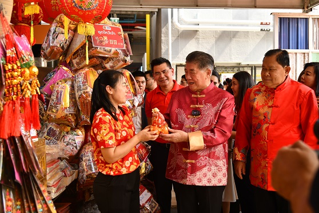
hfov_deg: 50.7
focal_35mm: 38
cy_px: 106
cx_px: 160
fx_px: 337
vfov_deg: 35.1
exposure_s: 1/250
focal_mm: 38
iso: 560
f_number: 5
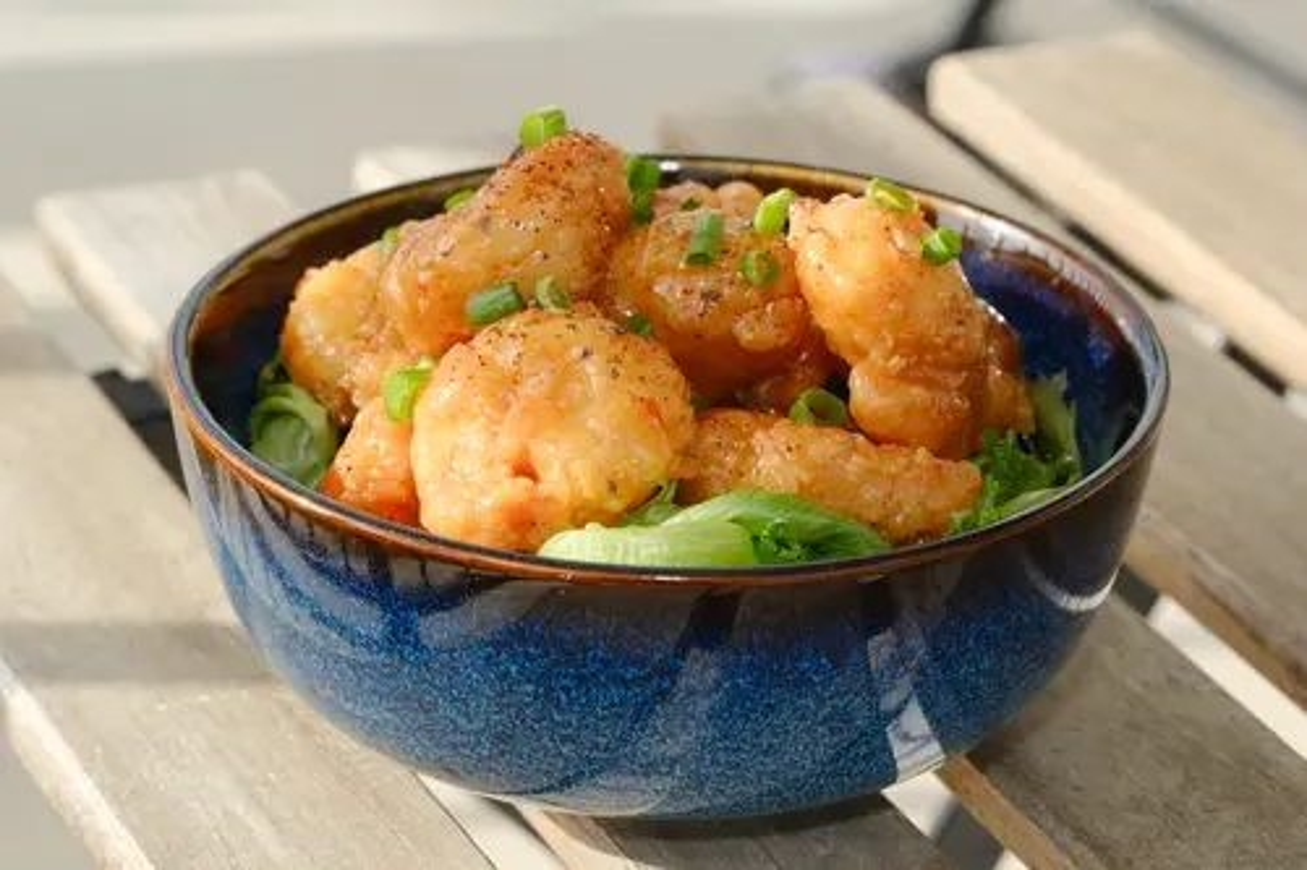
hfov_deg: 17.1
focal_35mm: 120
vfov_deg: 11.4
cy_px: 435
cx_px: 654
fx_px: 4355
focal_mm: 80
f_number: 11
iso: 320
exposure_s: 1/120
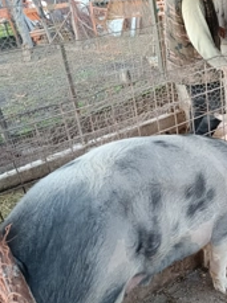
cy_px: 213
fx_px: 368
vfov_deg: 43.9
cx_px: 189
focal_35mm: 42
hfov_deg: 33.1
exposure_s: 1/50.1
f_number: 1.88
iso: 648
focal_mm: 5.59
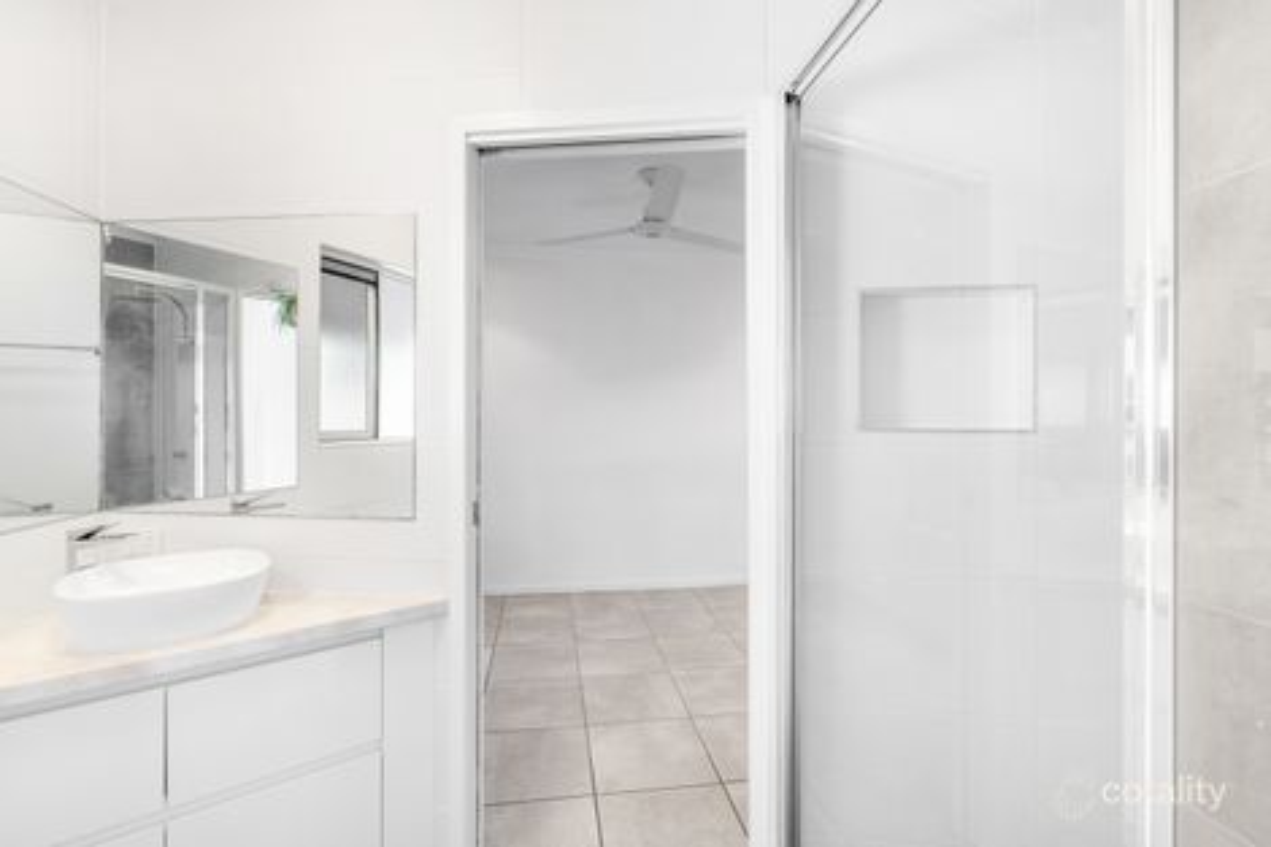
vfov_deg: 73.7
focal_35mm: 16
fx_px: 565
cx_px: 636
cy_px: 424
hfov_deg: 96.8
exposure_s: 1/10
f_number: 8
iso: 1250
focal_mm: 16
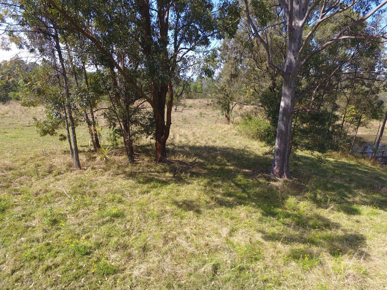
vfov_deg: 66.0
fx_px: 224
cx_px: 194
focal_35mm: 20
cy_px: 145
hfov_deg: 81.7
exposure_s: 1/358
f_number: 2.8
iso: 100
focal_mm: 3.61
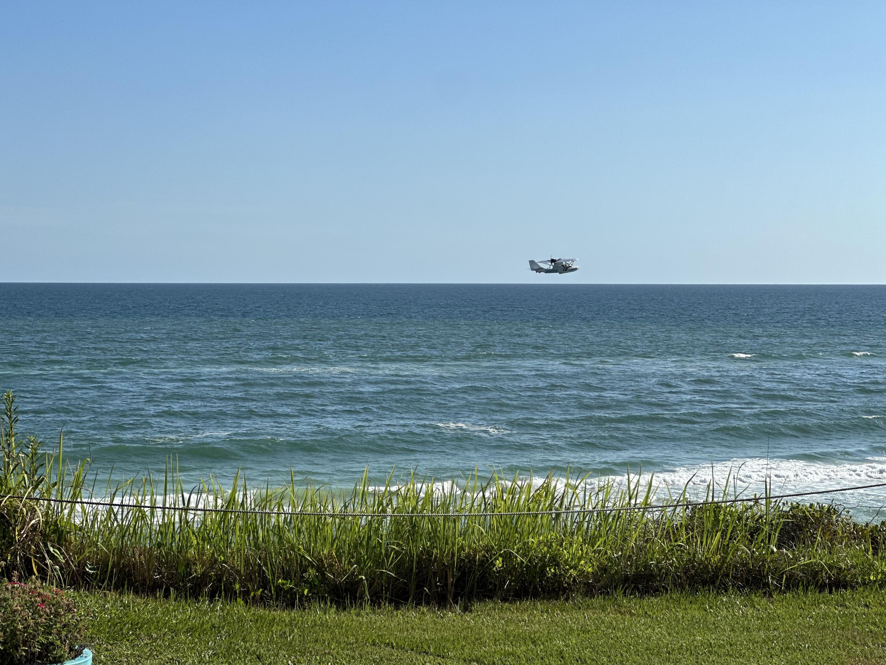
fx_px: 1971
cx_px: 443
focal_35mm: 77
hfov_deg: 25.3
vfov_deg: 19.1
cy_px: 332
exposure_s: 1/1393
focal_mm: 9
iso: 32
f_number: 2.8
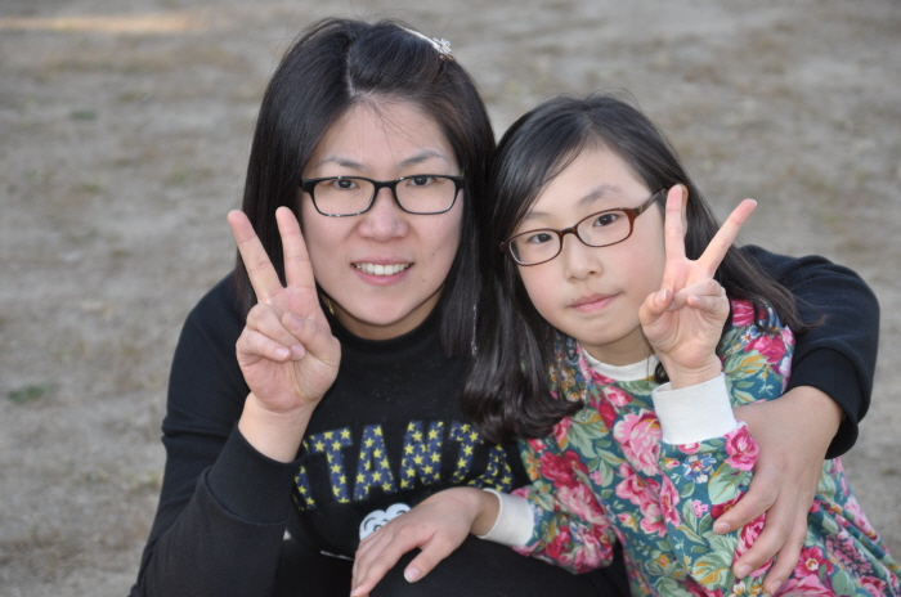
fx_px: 2623
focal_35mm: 105
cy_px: 298
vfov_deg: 13.0
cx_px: 450
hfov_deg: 19.5
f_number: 4
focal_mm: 70
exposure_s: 1/200
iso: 220
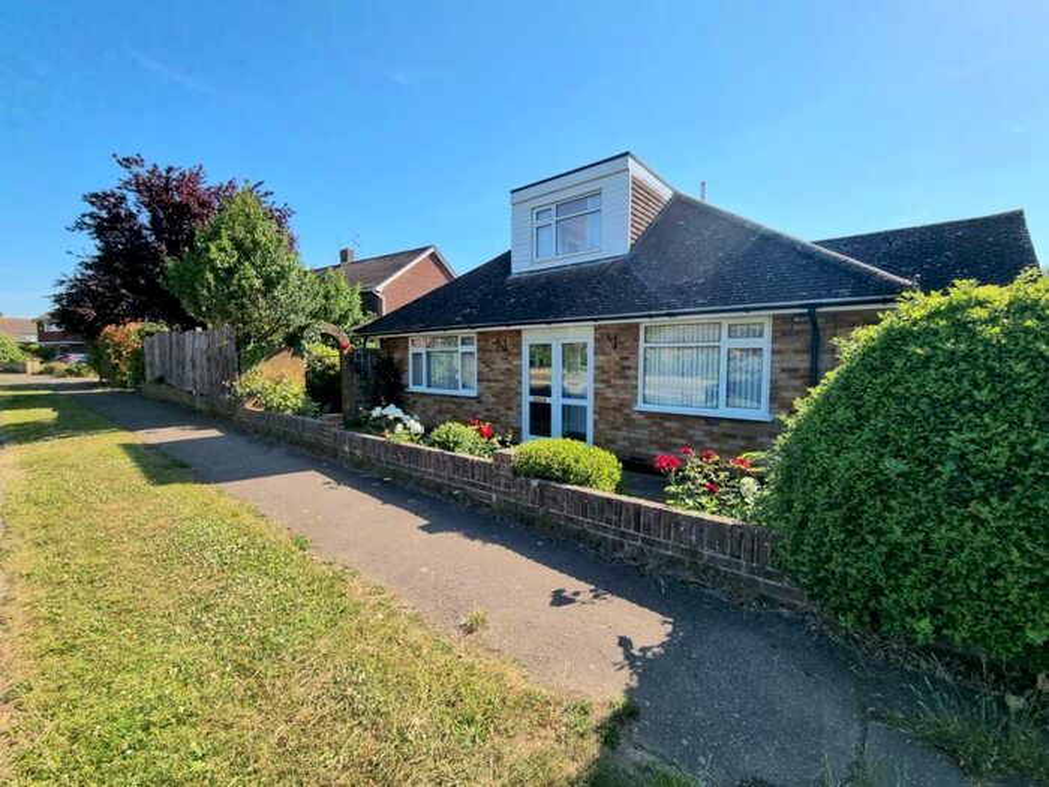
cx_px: 524
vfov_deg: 89.9
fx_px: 394
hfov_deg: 106.2
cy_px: 394
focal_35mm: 13
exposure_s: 1/1429
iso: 50
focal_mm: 2.2
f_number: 2.2
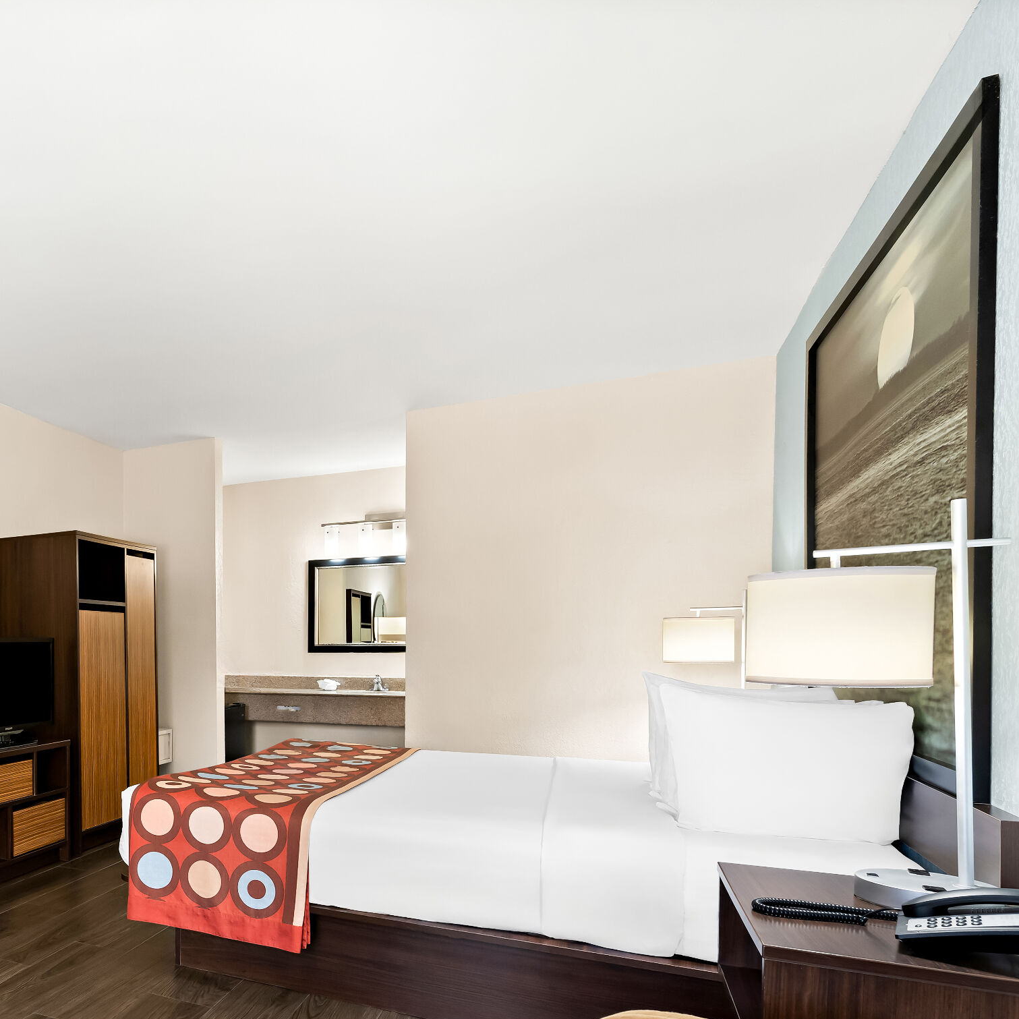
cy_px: 673
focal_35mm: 27
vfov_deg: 57.9
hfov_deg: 50.4
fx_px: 899
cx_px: 51
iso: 800
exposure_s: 1/6
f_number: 8
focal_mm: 16
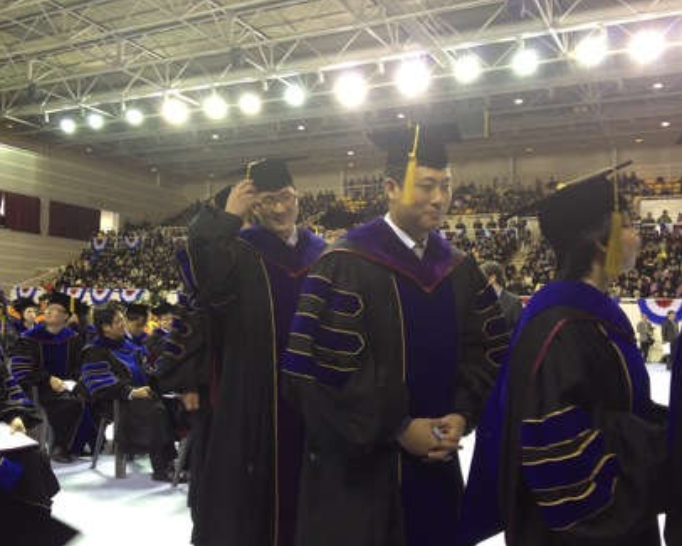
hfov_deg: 49.1
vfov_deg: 40.1
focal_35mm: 37
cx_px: 341
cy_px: 274
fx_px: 747
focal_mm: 4.28
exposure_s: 1/20
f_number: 2.4
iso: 125
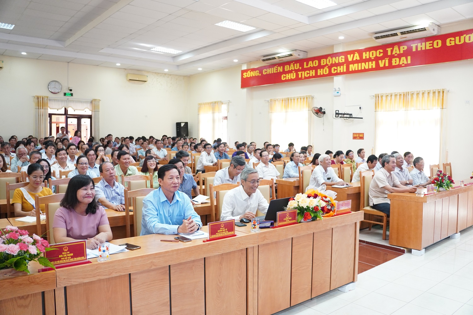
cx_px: 236
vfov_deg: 45.5
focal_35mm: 29
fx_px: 376
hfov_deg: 64.3
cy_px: 158
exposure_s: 1/160
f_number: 2.8
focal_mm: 19.1
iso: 1600
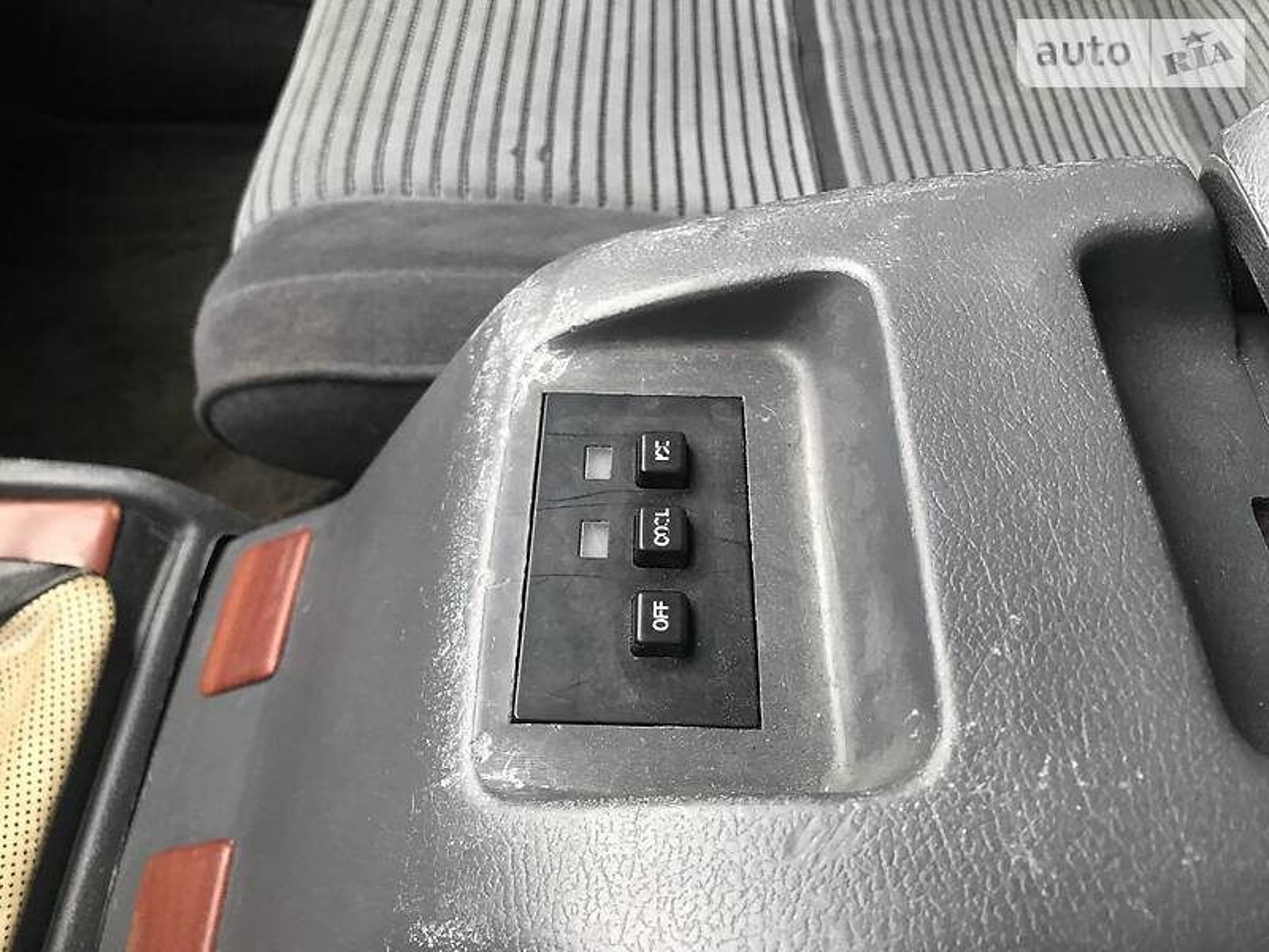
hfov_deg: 63.4
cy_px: 476
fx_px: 1026
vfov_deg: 49.7
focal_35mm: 28
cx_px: 634
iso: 40
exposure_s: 1/19
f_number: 1.8
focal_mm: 4
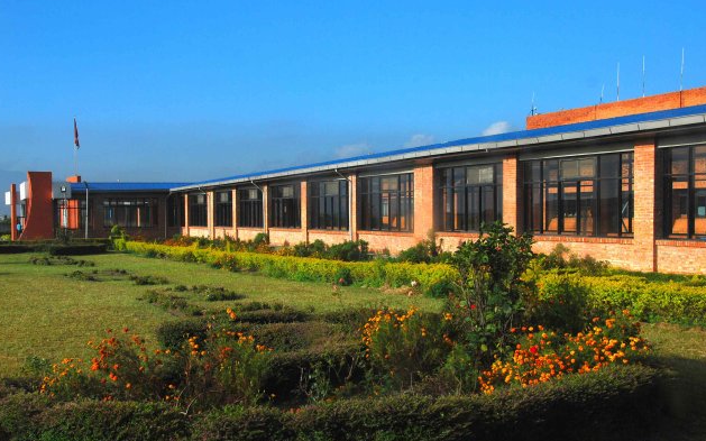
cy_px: 223
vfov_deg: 27.4
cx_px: 360
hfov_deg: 42.6
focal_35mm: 47
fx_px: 904
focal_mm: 28
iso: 100
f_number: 8
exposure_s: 1/800
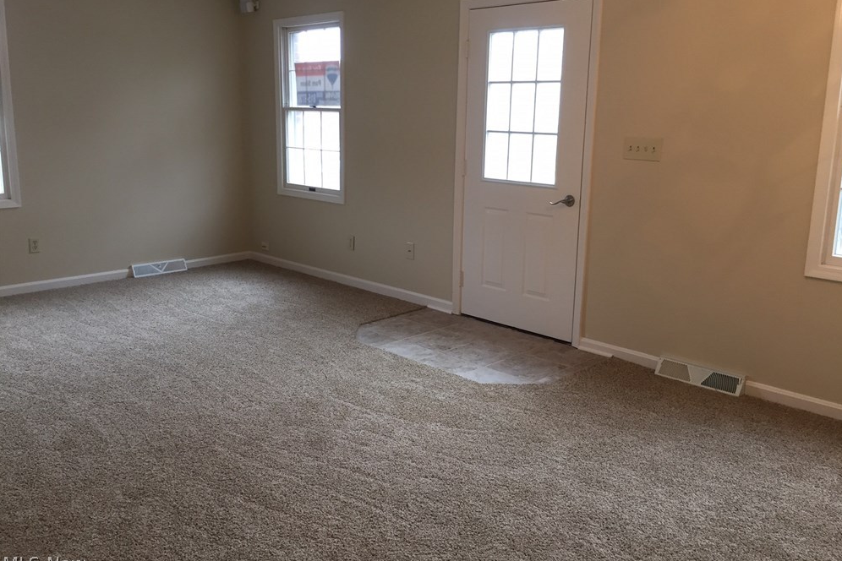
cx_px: 431
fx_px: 725
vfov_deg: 42.3
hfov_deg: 60.3
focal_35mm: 31
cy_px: 253
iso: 64
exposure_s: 1/30
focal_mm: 4.15
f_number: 2.2
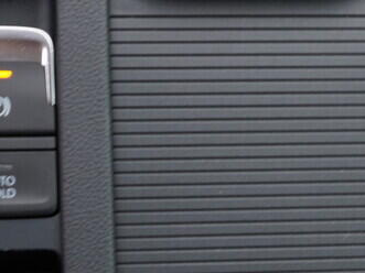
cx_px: 264
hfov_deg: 18.3
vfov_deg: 13.6
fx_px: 1128
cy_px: 270
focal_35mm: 107
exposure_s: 1/40
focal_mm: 24
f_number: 2.8
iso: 250
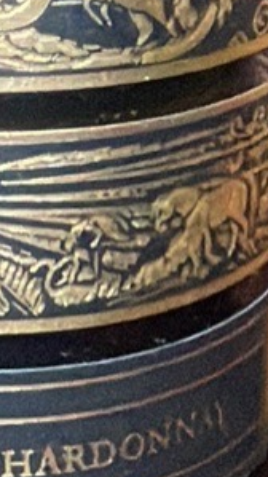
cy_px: 59
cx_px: -38
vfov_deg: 29.1
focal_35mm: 70
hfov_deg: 16.6
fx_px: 885
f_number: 2.4
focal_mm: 1.54
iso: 400
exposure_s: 1/60
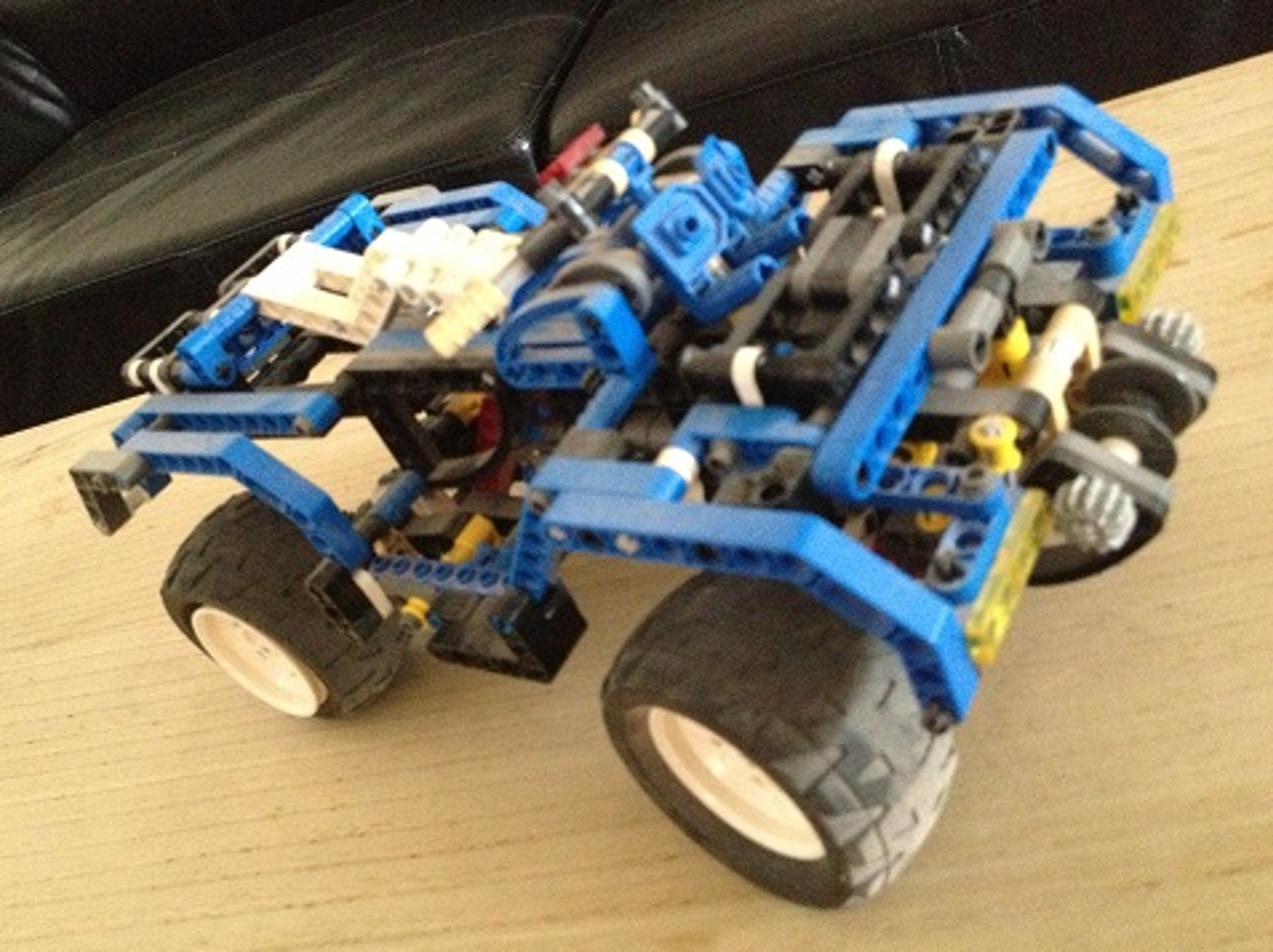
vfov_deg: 39.6
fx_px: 1323
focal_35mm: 36
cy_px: 467
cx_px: 632
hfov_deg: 51.4
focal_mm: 4.28
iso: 800
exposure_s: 1/15
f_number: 2.4
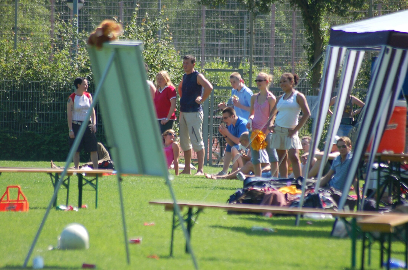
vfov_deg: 3.0
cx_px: 204
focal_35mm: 450
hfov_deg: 4.6
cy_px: 135
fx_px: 5090
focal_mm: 300
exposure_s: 1/640
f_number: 5.6
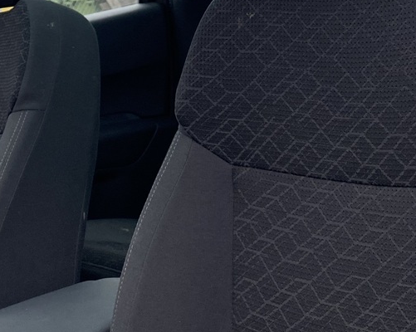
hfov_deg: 25.5
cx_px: 65
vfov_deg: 19.4
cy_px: -93
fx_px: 898
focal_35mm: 73
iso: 125
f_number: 1.8
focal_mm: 4.25
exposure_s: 1/121
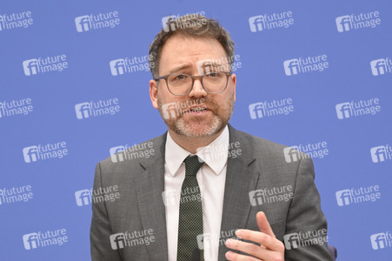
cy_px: 130
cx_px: 196
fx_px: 1197
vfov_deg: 12.4
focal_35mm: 110
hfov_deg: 18.6
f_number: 5.6
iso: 5000
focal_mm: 110
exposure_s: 1/500
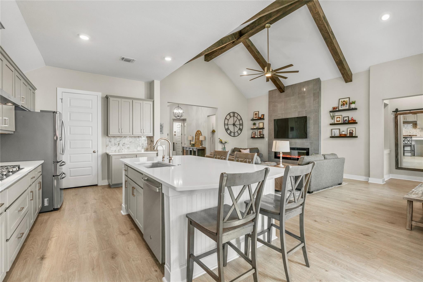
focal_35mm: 16
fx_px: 188
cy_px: 141
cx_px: 212
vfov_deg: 73.7
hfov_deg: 96.7
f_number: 8
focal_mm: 16
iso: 500
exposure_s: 1/4
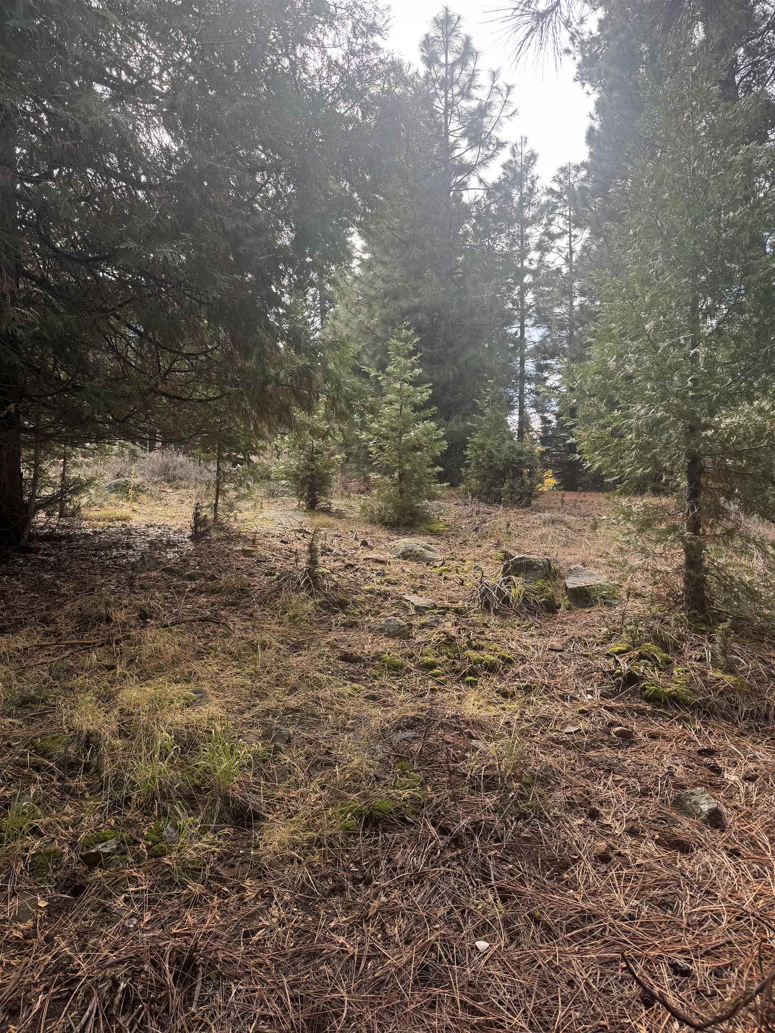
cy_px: 516
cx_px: 388
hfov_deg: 56.8
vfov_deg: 71.6
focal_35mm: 24
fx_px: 716
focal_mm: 6.76
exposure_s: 1/422
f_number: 1.78
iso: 80
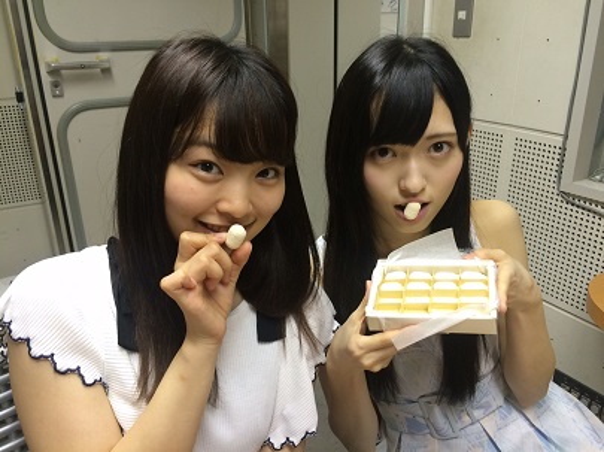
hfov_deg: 61.7
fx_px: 506
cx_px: 302
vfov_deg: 48.2
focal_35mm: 29
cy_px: 226
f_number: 2.2
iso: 125
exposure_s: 1/33
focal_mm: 4.15
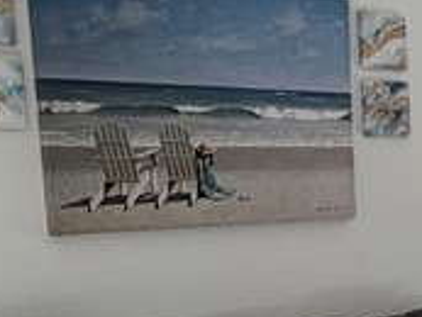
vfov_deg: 17.4
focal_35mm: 83
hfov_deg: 20.1
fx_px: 1013
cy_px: 310
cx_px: 646
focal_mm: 2.22
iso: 64
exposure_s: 1/120
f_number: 2.2
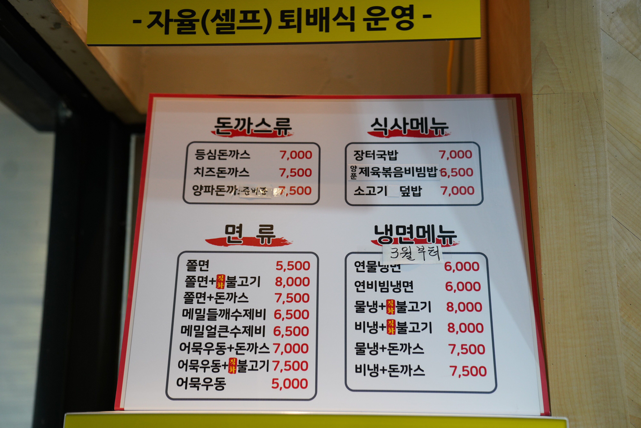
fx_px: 908
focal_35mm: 51
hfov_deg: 38.9
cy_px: 214
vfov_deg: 26.5
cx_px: 320
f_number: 2.8
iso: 1600
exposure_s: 1/200
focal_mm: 51
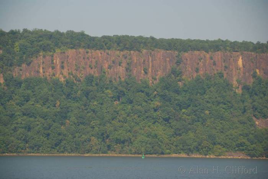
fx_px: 1252
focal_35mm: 168
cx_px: 134
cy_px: 90
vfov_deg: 8.2
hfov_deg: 12.2
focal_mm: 112
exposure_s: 1/100
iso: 100
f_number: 5.6
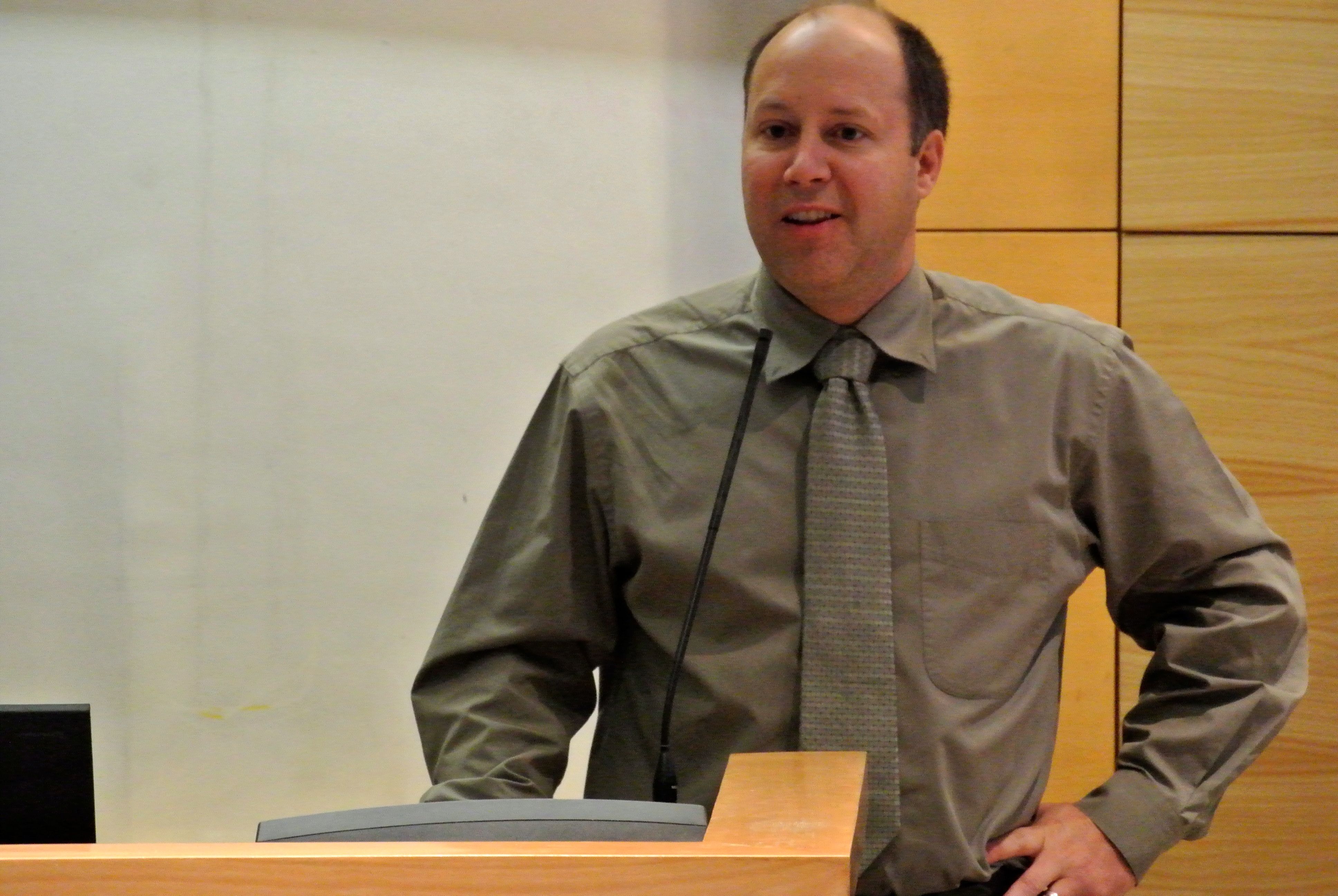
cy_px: 448
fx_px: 11052
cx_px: 669
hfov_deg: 6.9
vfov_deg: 4.6
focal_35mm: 297
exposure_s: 1/25
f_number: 5.6
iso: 2800
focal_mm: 110
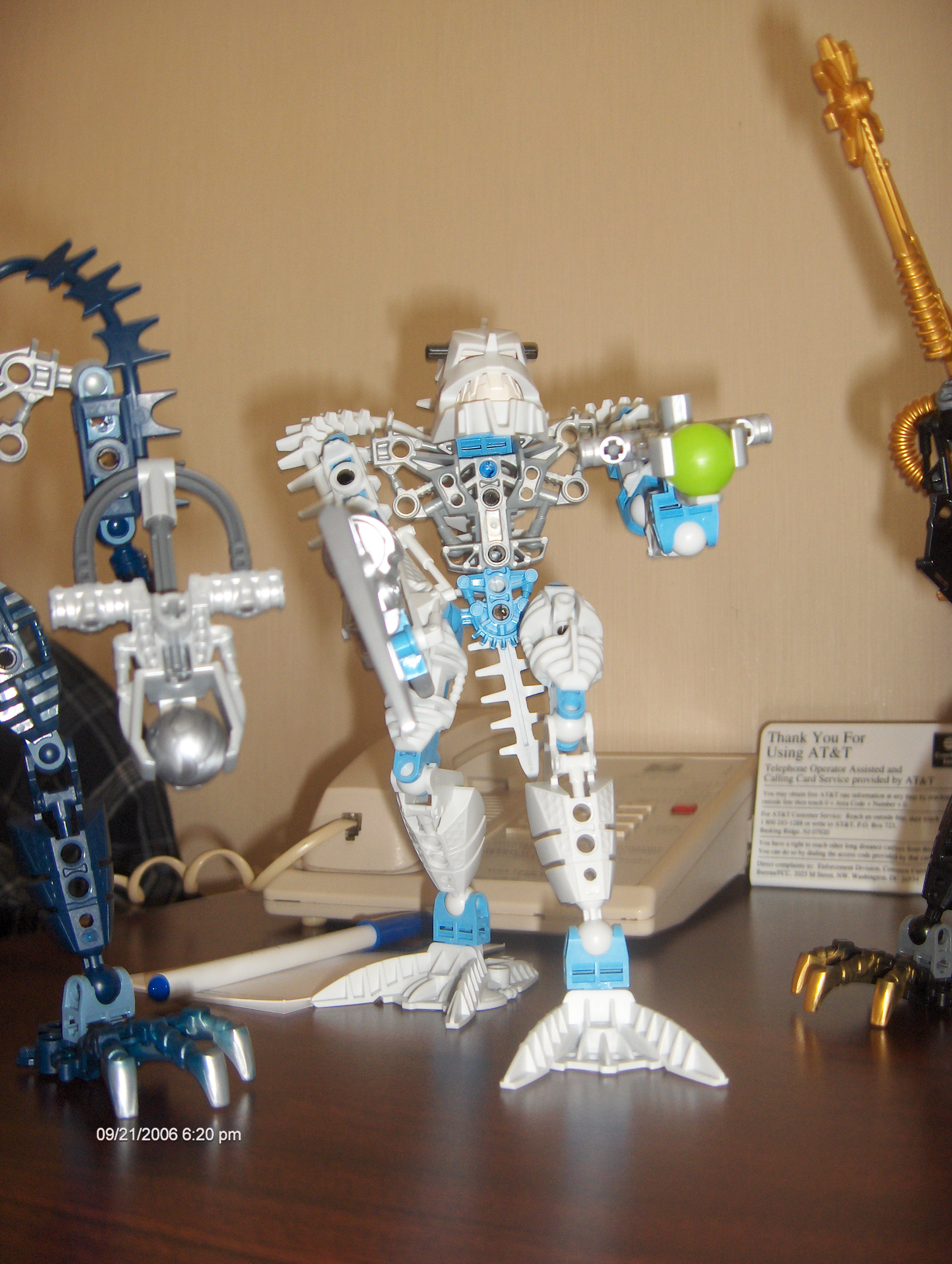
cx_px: 476
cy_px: 632
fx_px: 1426
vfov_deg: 47.8
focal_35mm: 39
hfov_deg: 36.9
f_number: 2.8
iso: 100
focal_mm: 8
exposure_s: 1/60
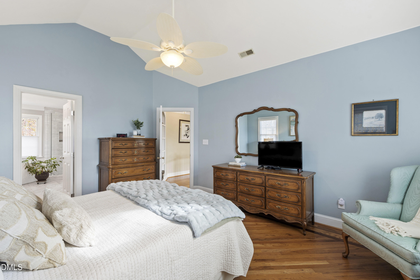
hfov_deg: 100.4
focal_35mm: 15
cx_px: 210
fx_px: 175
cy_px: 140
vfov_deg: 77.3
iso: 100
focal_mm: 10
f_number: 8
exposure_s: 1/4
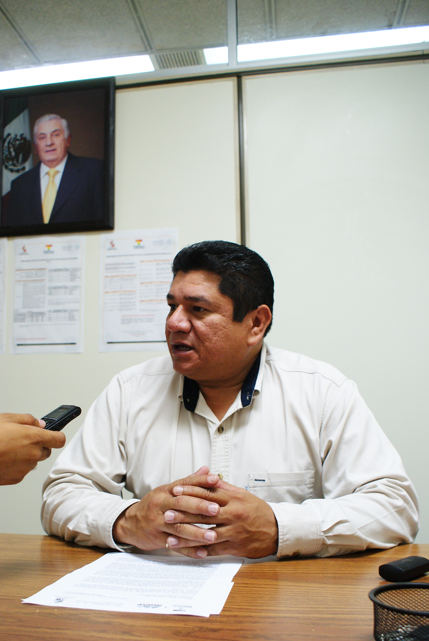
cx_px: 214
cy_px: 320
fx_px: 588
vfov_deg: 57.2
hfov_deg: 40.1
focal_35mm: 33
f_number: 4.5
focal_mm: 22
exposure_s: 1/15
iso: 400
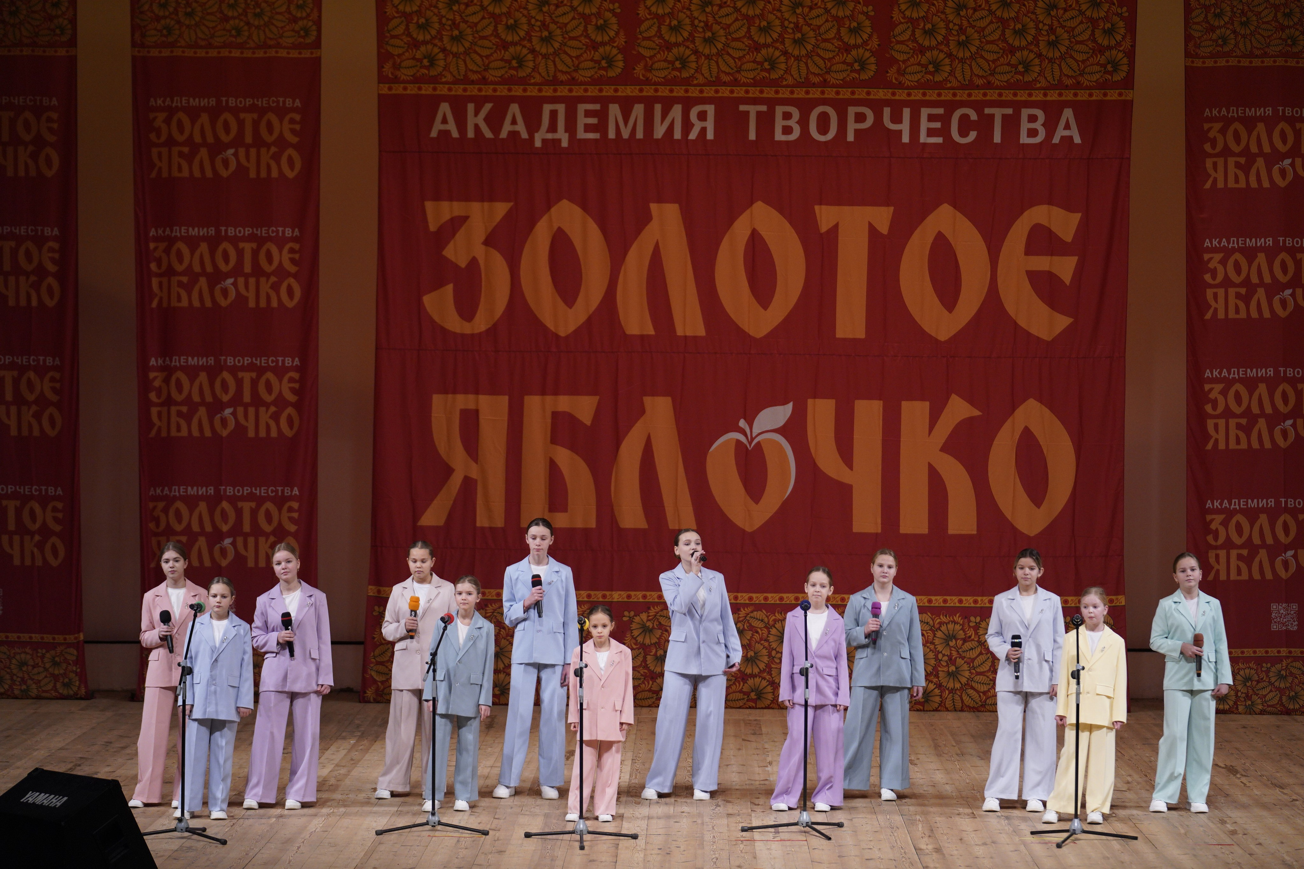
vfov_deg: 13.3
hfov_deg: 19.8
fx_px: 3731
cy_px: 434
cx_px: 652
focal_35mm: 103
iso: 1600
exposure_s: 1/400
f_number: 2.8
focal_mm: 103
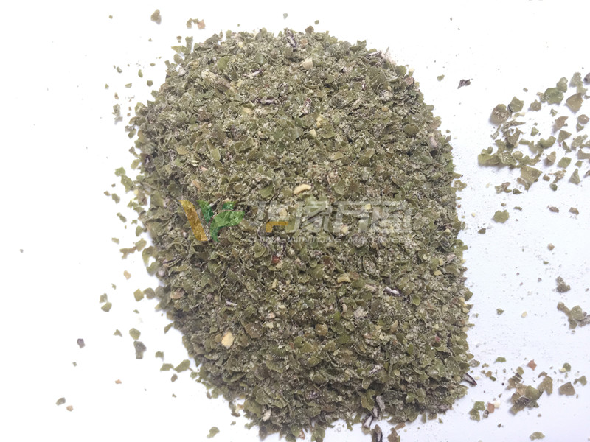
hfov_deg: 61.7
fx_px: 494
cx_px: 295
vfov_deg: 48.2
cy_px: 221
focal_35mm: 29
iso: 50
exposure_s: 1/33
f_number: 2.2
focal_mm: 4.15
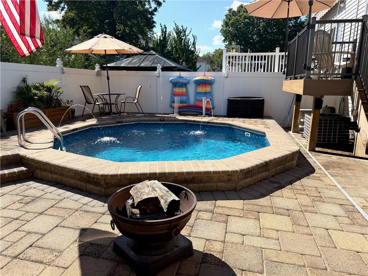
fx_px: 255
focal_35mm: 24
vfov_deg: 56.8
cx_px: 184
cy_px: 138
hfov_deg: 71.6
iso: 80
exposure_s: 1/3425
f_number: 1.78
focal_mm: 6.76
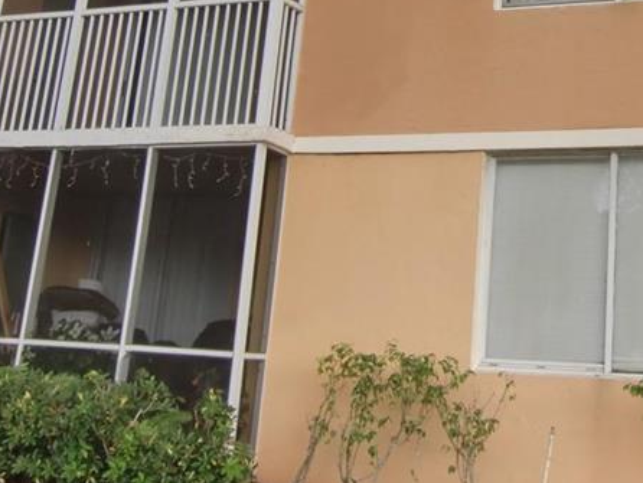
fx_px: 966
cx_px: 516
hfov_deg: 35.6
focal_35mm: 52
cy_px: 69
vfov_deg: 27.3
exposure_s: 1/125
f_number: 3.5
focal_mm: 5.2
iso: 64
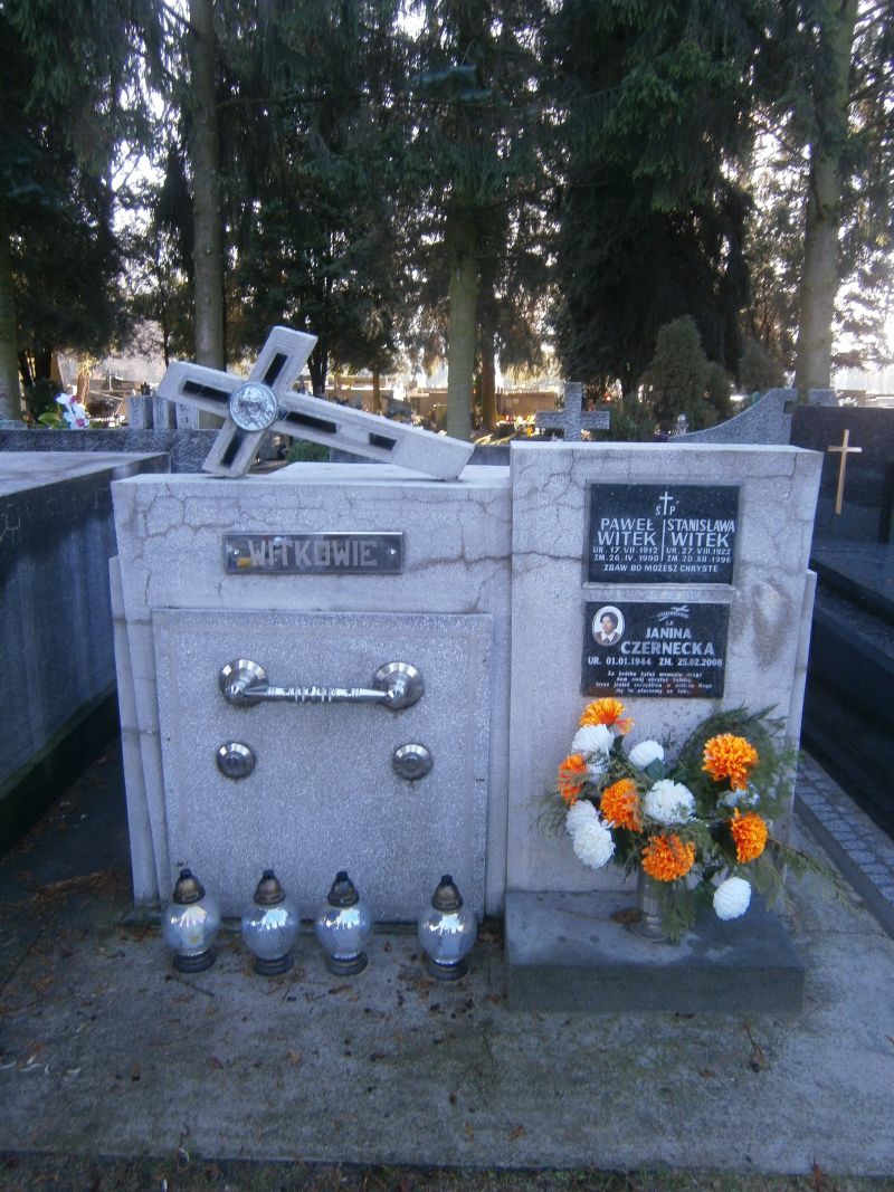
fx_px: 895
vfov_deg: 67.3
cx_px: 447
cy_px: 596
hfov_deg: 53.1
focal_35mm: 26
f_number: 2.8
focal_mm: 4.7
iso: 80
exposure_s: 1/50
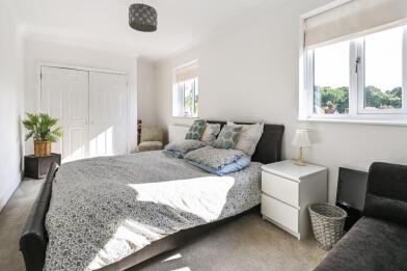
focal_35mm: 17
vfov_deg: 70.0
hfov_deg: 93.3
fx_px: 192
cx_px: 207
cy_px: 115
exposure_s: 1/20
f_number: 9
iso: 100
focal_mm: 14
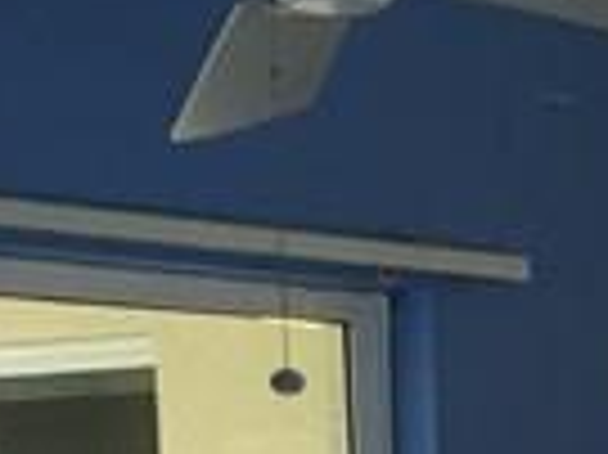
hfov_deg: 8.5
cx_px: 1243
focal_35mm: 220
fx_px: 3861
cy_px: 1268
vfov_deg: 6.3
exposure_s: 1/30
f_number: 2.2
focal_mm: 4.15
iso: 100
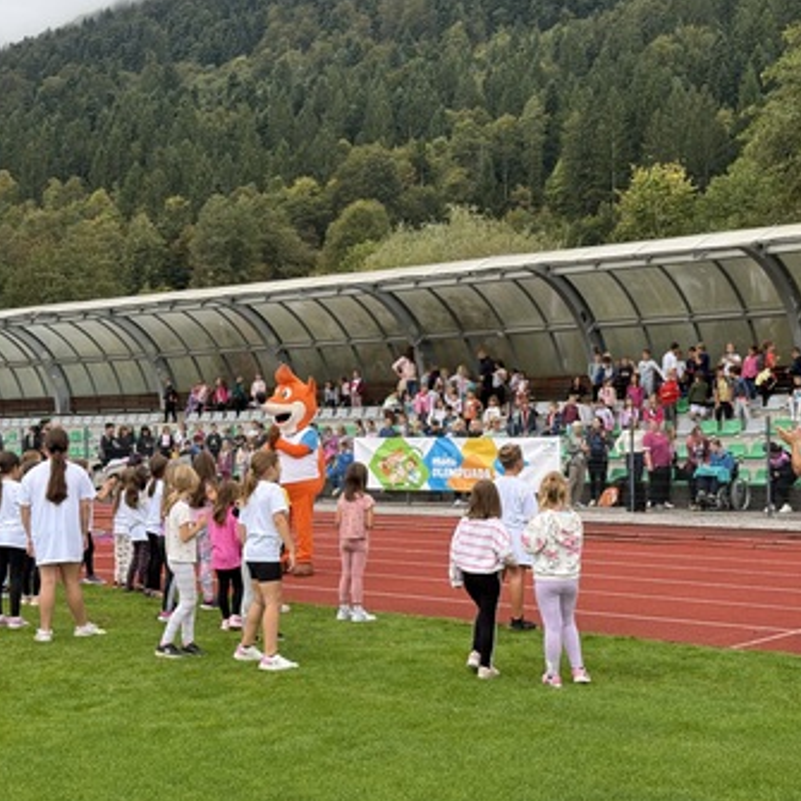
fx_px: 1492
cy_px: 399
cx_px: 426
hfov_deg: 30.0
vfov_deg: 30.0
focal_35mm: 57
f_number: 1.78
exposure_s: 1/606
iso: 64
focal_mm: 6.76
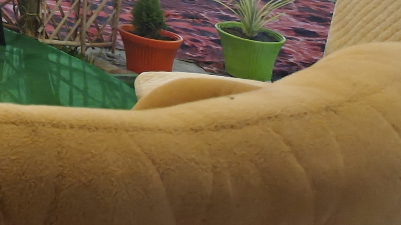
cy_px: -203
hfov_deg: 20.9
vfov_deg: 16.2
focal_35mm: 60
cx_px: -349
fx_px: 638
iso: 200
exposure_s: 1/33
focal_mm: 2.62
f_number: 2.2
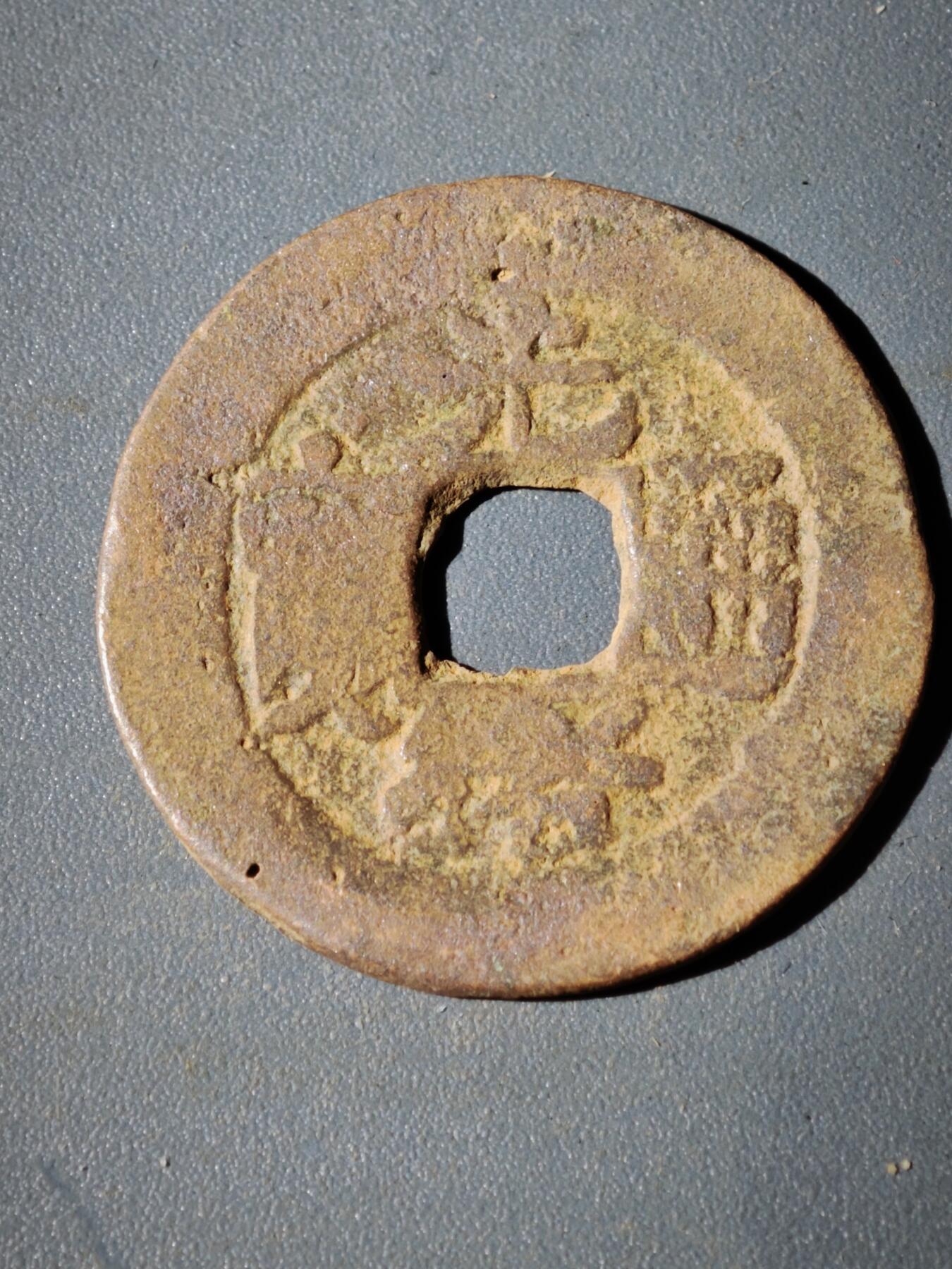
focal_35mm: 116
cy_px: 634
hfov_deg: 12.8
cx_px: 476
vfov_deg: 17.0
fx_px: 4254
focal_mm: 9
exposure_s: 1/100
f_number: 2
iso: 400
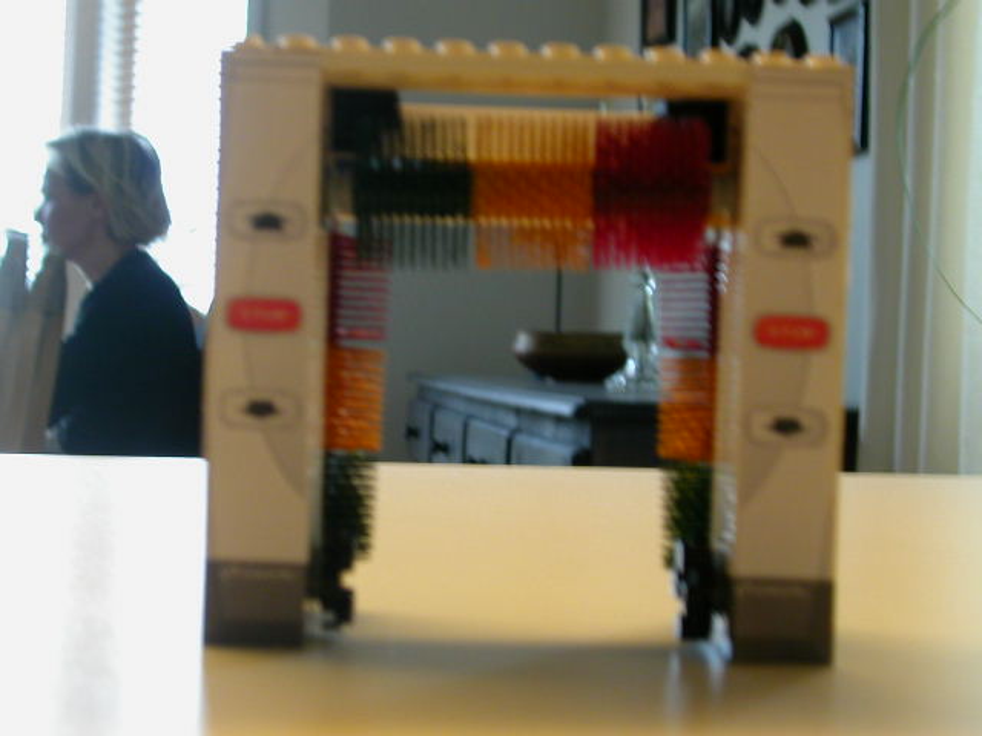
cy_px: 368
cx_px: 491
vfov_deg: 22.9
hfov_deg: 30.3
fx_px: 1816
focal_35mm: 64
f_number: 3.5
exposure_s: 1/30.4
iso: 100
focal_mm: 9.7
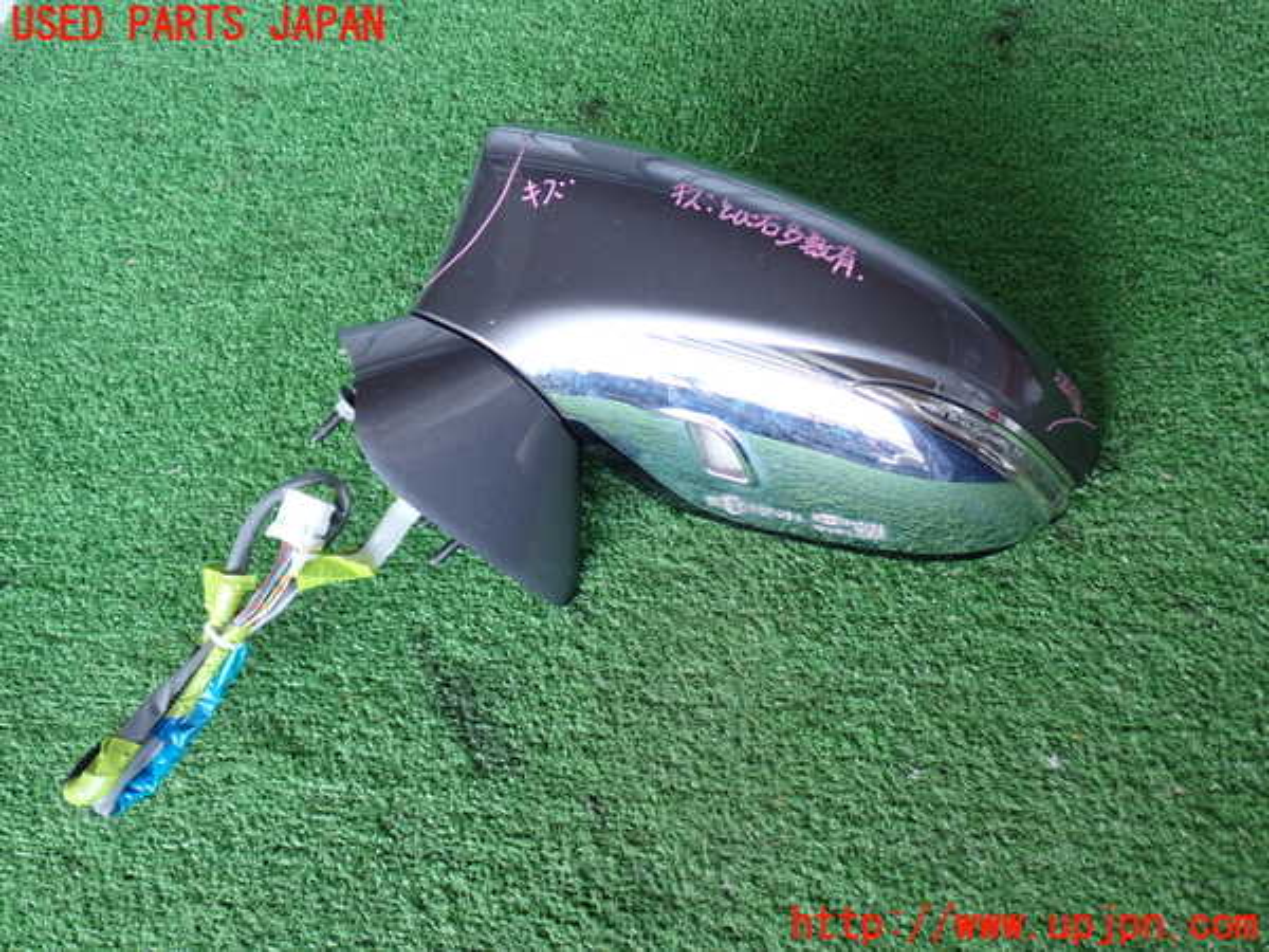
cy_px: 476
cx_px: 634
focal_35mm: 32
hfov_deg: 56.8
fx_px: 1173
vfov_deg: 44.2
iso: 200
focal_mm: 5.79
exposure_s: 1/60
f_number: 2.4
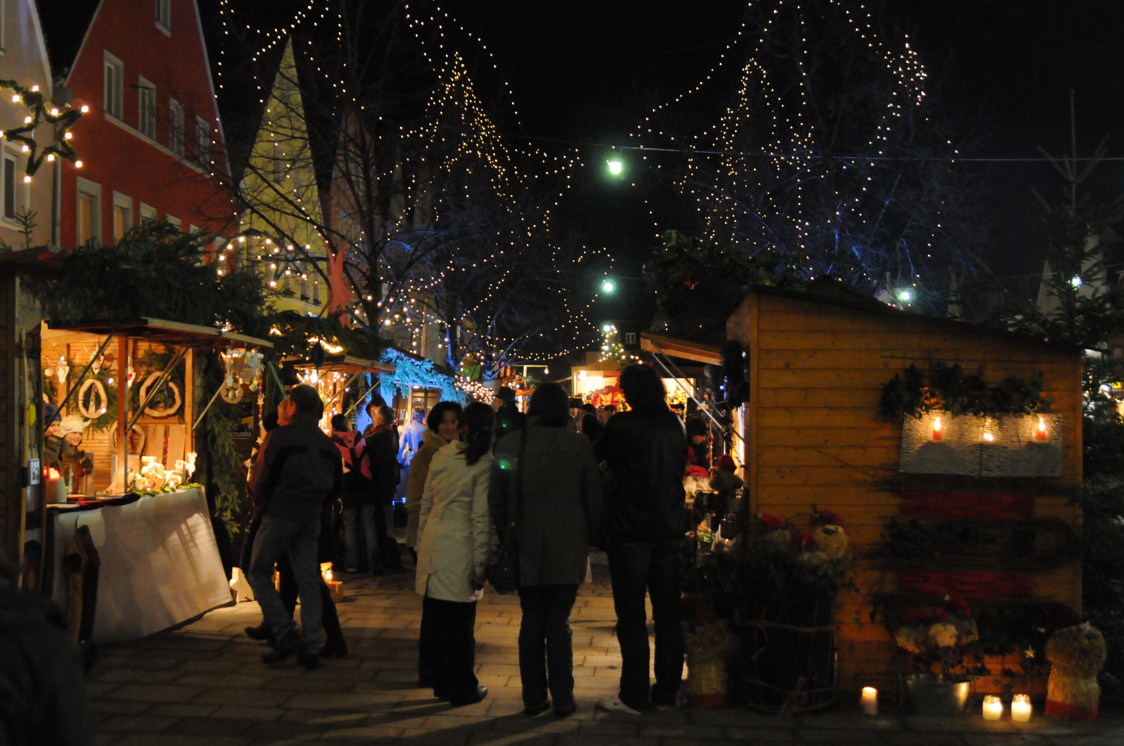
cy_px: 373
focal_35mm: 42
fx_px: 1310
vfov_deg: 31.8
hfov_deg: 46.4
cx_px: 562
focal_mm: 28
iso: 3200
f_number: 2.8
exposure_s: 1/50
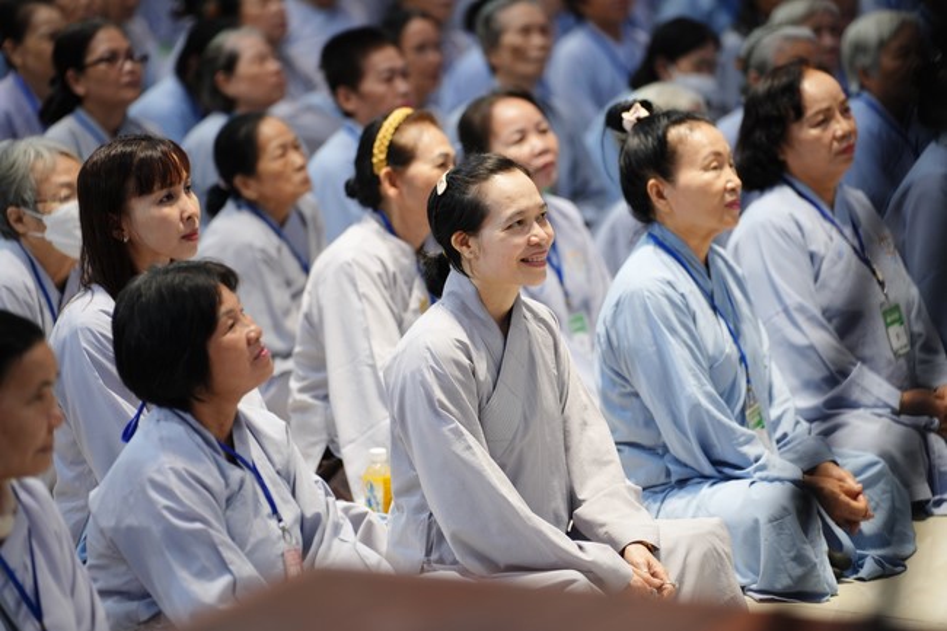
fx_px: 3945
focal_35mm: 150
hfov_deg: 13.7
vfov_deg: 9.1
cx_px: 474
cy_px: 316
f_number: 2.8
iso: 1250
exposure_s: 1/125
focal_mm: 150
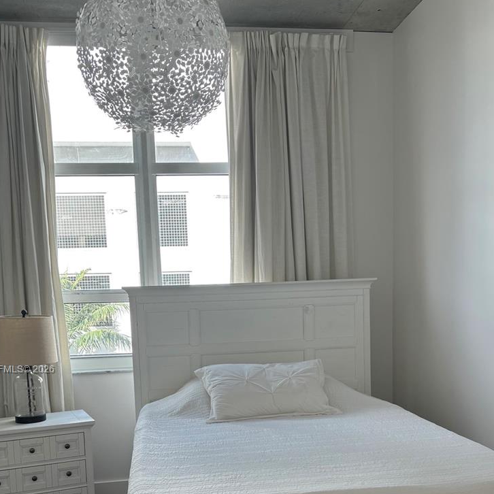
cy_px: 370
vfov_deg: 42.5
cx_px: 235
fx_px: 614
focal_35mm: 38
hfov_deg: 43.8
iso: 40
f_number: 1.6
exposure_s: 1/247
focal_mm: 5.96
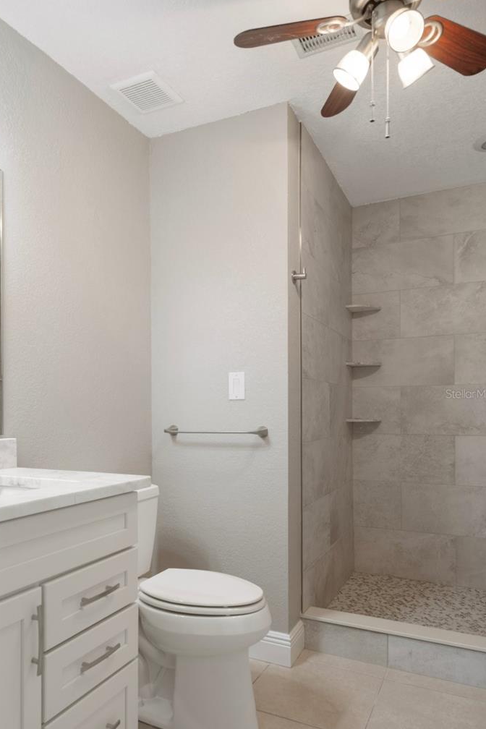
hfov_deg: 51.1
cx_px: 210
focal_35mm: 25
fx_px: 506
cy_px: 393
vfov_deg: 71.4
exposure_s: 1/2.5
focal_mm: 21
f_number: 9
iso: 320
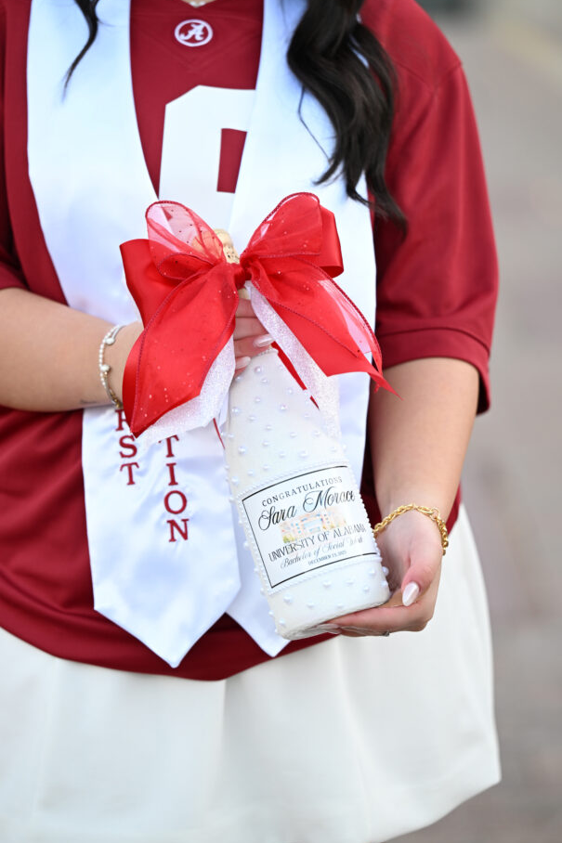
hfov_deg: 9.7
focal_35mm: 141
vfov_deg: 14.6
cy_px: 402
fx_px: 3303
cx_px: 258
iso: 400
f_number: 2.8
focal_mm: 125
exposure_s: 1/320
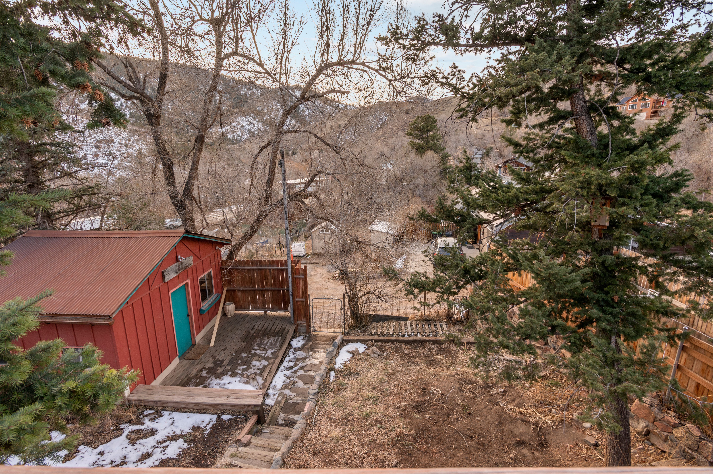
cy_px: 237
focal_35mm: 17
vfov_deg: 70.4
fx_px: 336
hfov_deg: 93.3
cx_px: 356
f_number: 8
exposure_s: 1/30
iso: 400
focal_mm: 17
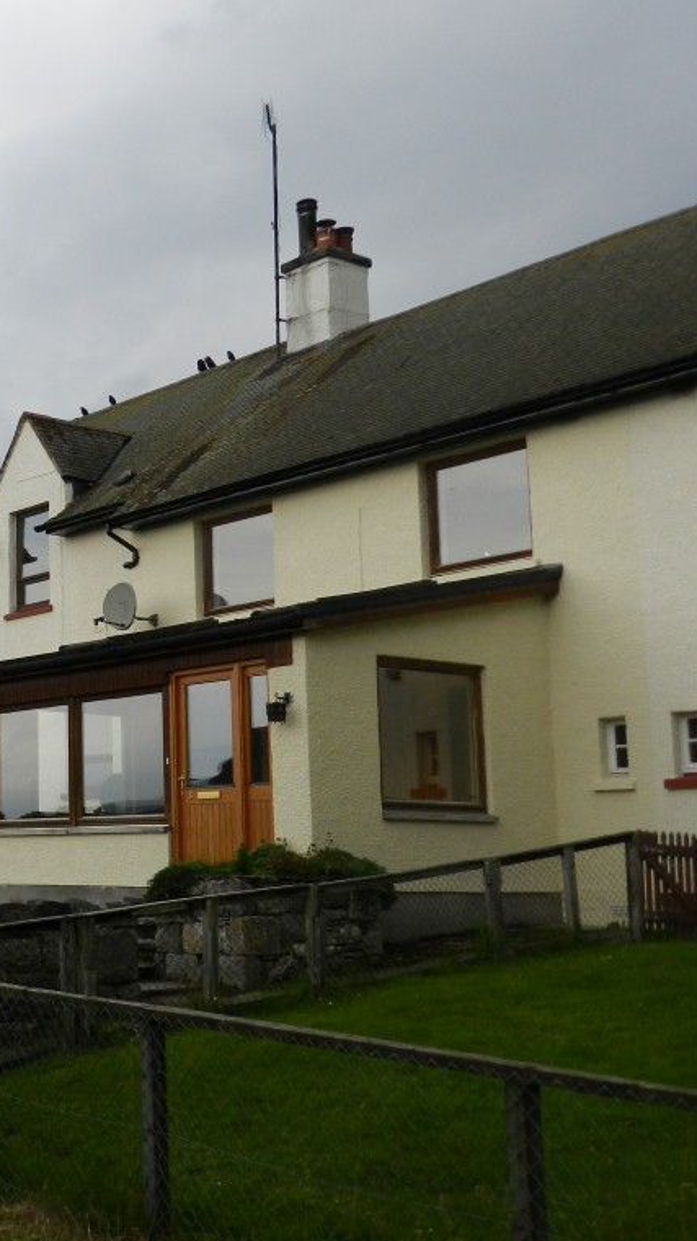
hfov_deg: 23.4
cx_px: -121
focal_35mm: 47
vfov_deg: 43.7
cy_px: 625
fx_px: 1546
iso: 160
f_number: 3.7
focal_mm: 5.6
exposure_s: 1/800
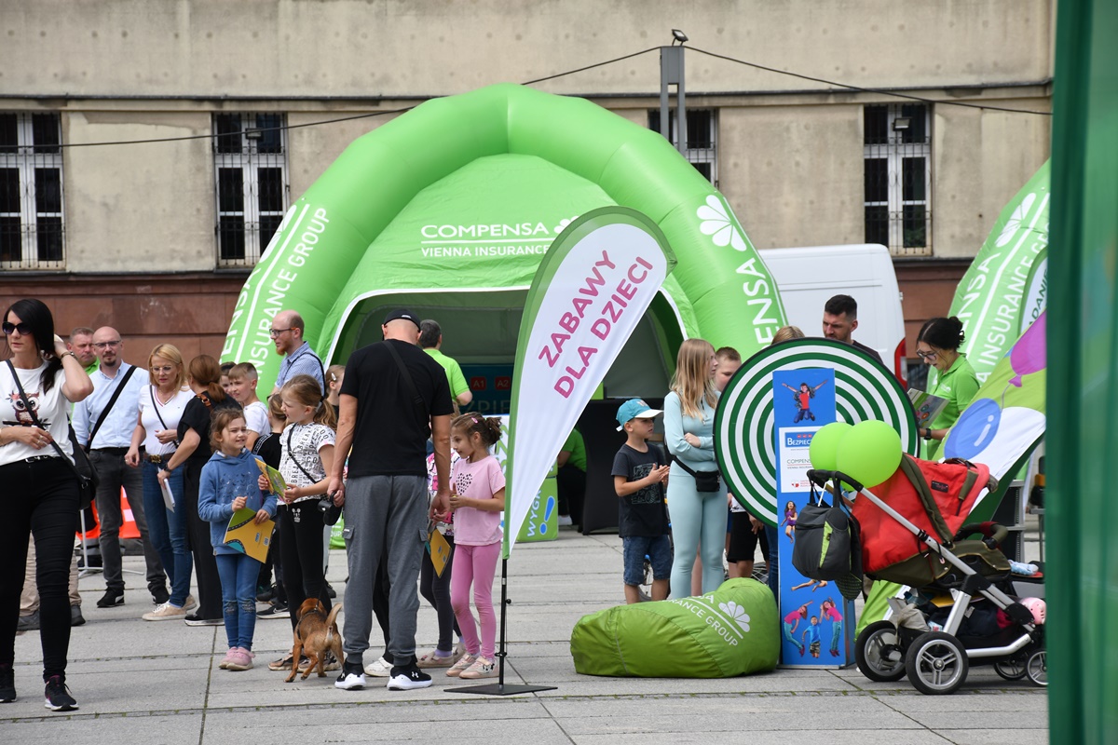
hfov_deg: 17.1
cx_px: 559
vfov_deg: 11.4
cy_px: 372
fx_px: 3726
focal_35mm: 120
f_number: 6.3
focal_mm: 80
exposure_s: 1/320
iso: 100
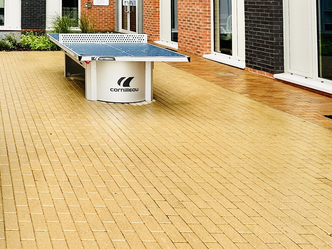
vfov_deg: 31.9
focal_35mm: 40
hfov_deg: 39.1
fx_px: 384
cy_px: -22
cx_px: -26
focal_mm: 2.22
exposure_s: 1/232
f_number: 2.2
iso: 40
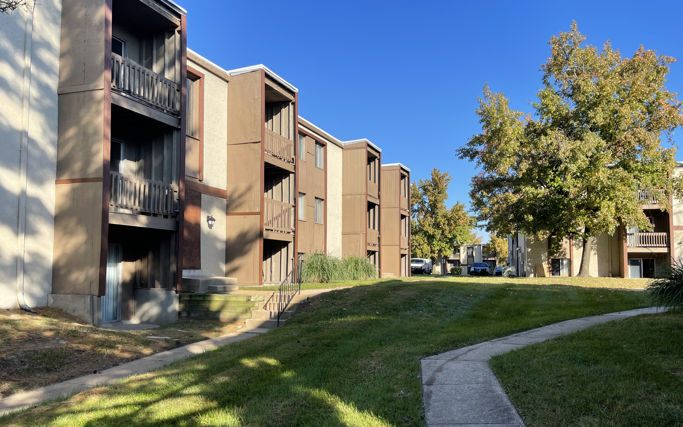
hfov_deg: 66.5
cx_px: 342
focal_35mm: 28
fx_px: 521
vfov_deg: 44.5
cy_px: 238
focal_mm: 5.1
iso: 32
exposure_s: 1/2049
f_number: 1.6
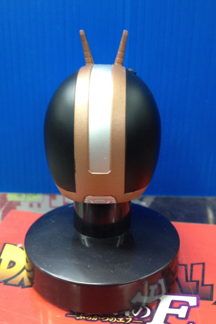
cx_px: 108
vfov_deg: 51.9
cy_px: 164
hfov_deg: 35.9
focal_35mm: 37
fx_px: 333
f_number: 2.4
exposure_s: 1/20
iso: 160
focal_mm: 4.28
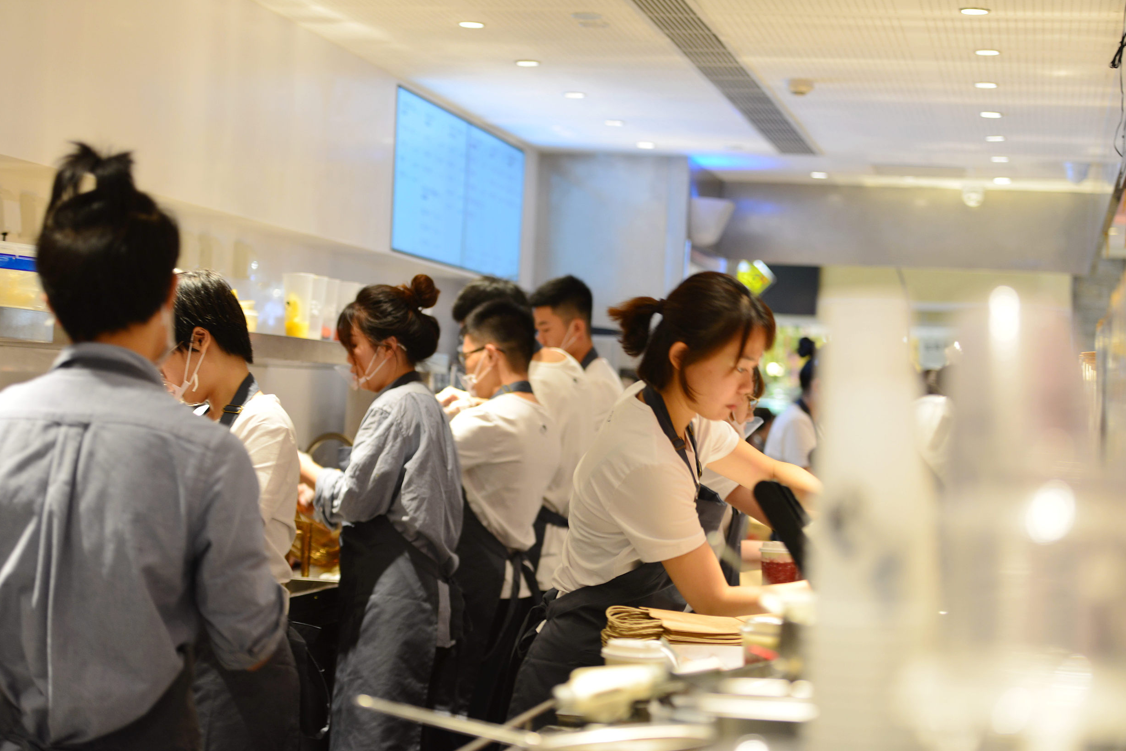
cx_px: 560
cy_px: 375
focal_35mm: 76
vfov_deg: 17.9
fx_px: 2377
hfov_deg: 26.6
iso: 640
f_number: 2.8
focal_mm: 75
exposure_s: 1/40
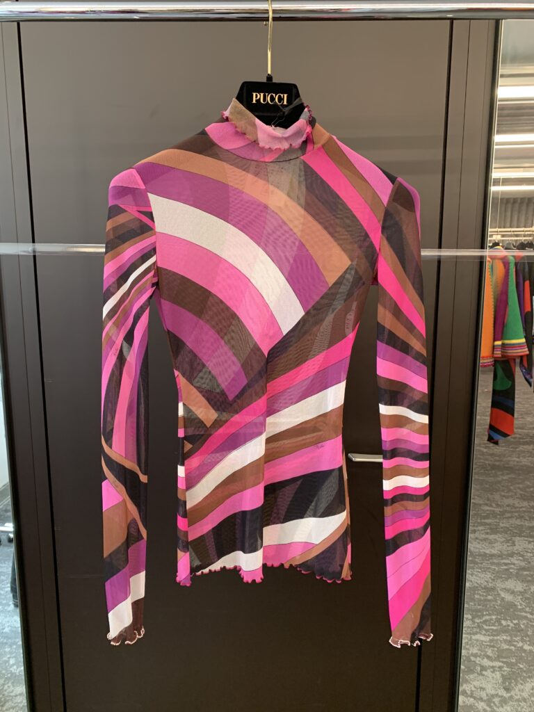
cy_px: 356
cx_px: 267
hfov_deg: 53.1
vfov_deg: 67.3
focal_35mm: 26
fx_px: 535
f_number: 1.8
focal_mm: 4.25
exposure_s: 1/46
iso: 100
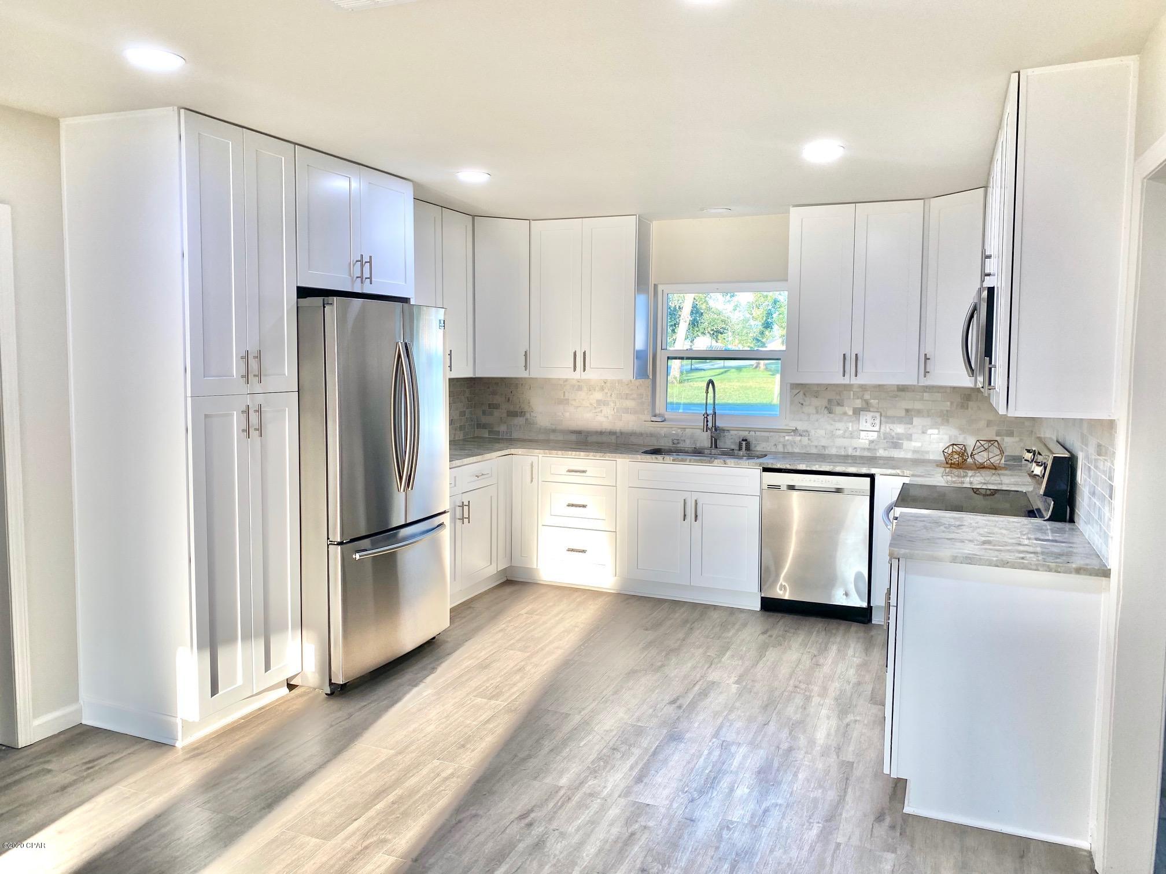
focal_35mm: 26
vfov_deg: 53.1
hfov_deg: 67.3
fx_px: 876
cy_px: 437
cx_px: 583
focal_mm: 4.25
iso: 50
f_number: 1.8
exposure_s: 1/120
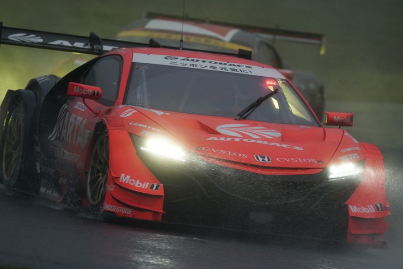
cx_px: 202
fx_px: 6716
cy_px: 134
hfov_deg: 3.4
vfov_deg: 2.3
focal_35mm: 600
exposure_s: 1/400
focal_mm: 600
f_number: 6.3
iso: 800
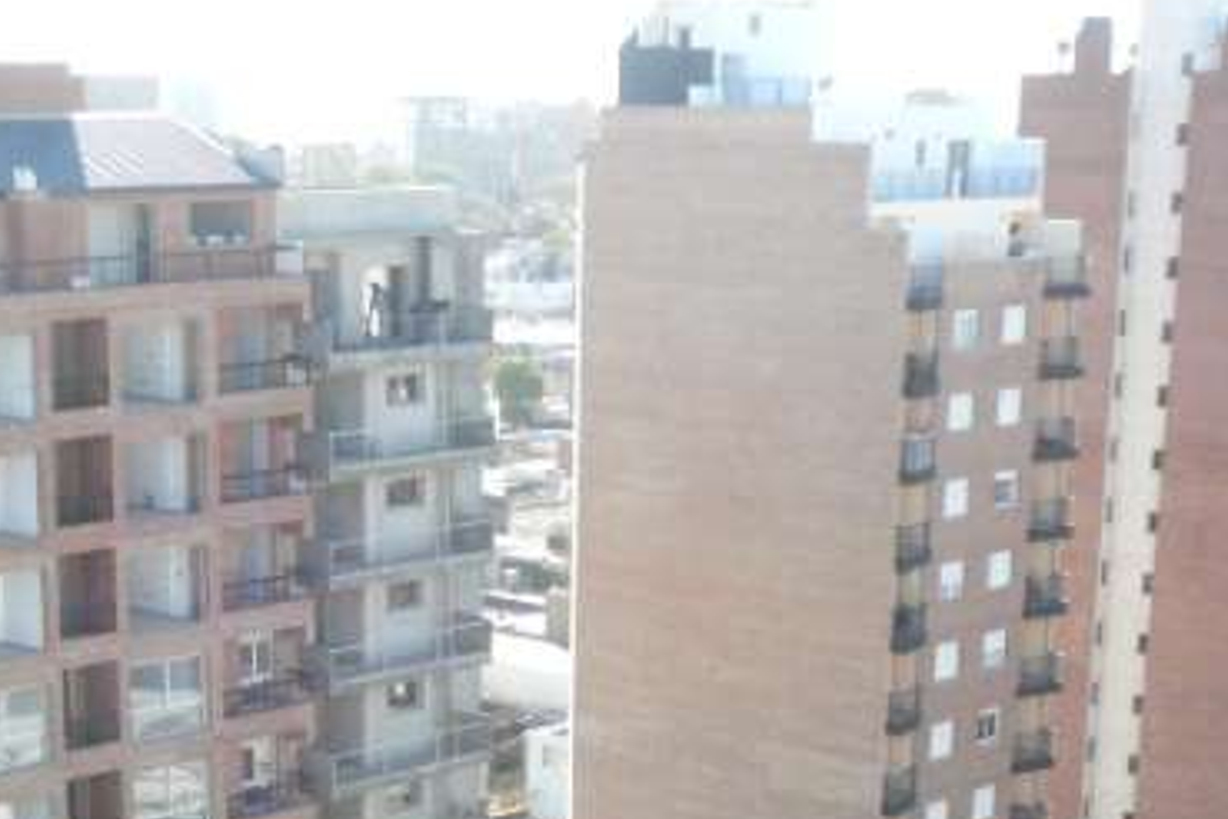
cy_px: 927
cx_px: 256
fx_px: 2422
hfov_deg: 27.9
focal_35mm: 71
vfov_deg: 18.4
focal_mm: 4.6
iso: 100
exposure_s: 1/400
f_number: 2.8
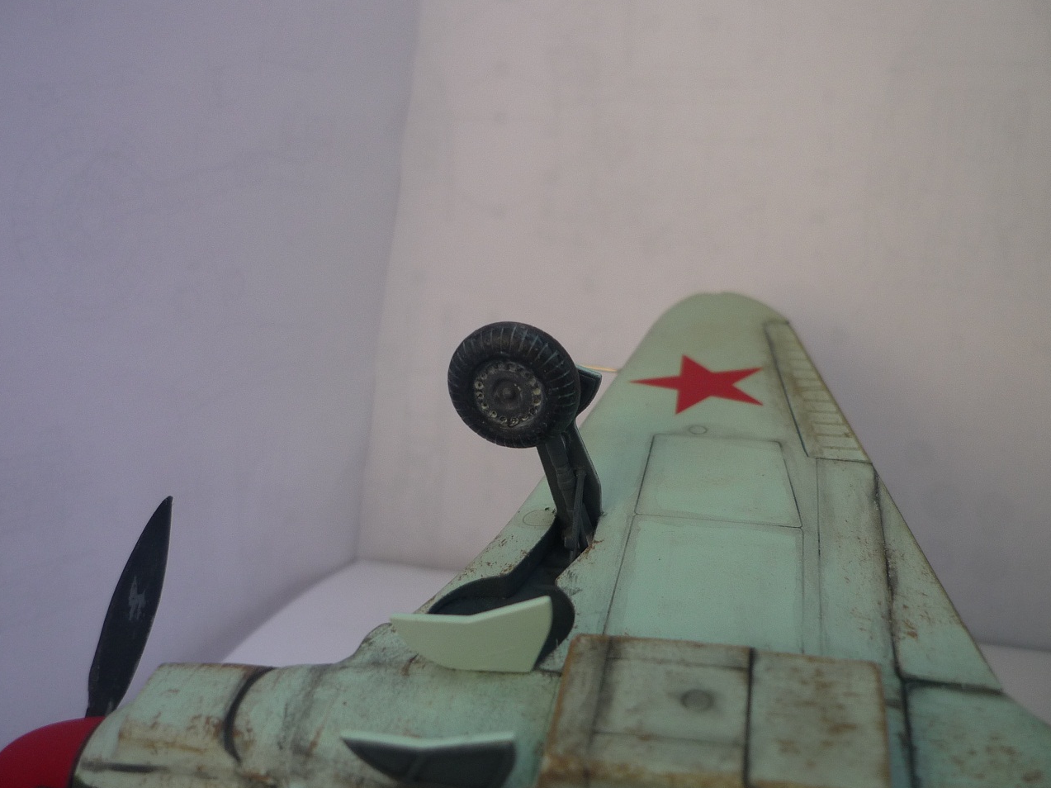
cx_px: 514
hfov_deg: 52.6
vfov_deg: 40.7
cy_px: 389
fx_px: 1062
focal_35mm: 35
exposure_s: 1/80
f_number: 2.8
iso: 100
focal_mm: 5.5
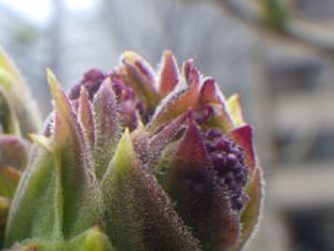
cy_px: 208
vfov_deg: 17.4
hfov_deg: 22.7
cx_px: 36
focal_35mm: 84
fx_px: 811
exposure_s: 1/200
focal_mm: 6.1
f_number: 4.6
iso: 125
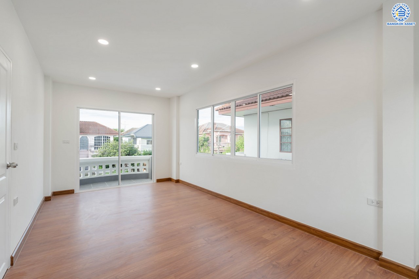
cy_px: 140
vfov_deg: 63.2
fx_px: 227
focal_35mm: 20
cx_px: 210
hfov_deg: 85.5
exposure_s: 1/80
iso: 100
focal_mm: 19.5
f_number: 5.6
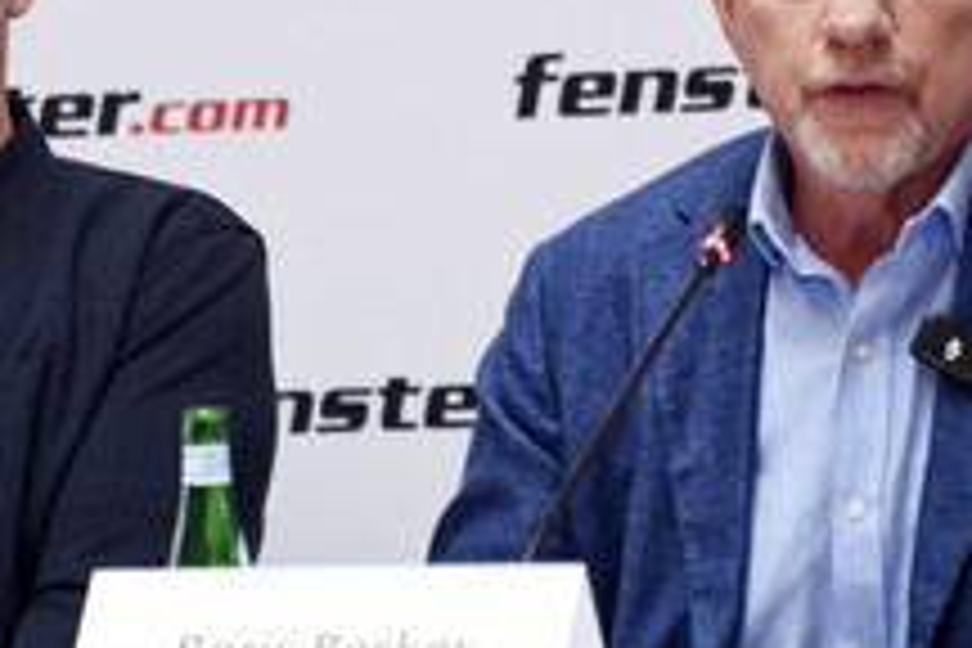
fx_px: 16901
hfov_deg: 3.3
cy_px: 220
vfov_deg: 2.2
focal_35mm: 626
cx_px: 439
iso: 6400
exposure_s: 1/100
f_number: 5.6
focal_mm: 300
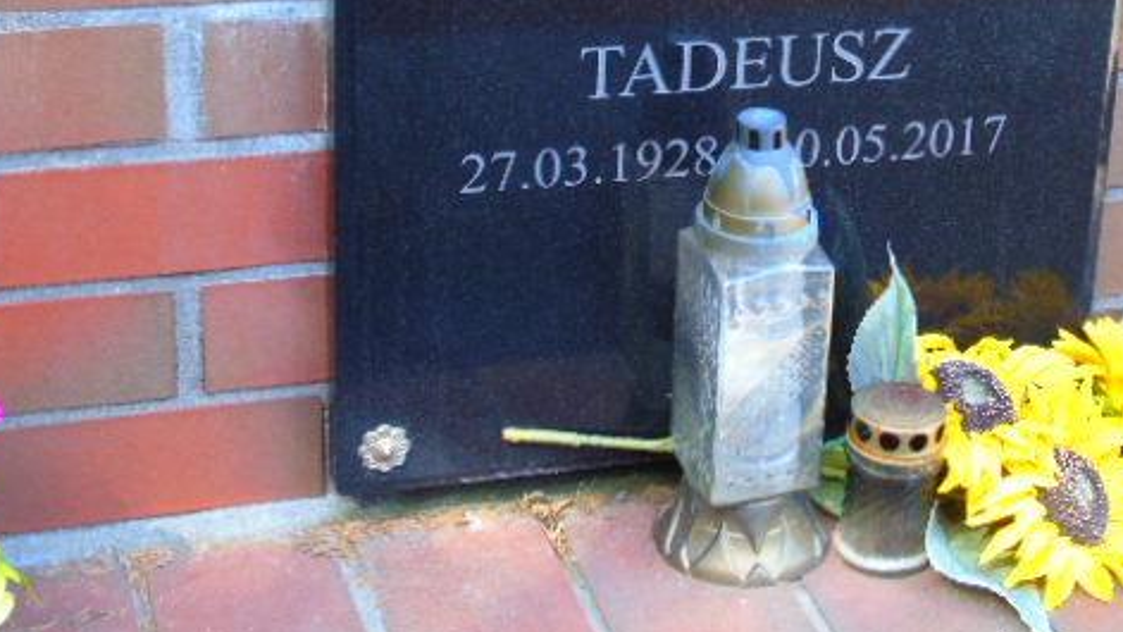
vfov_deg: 15.0
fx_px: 2382
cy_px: 74
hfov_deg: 26.4
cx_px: 730
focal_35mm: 80
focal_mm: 9.6
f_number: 4.3
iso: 100
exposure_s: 1/30
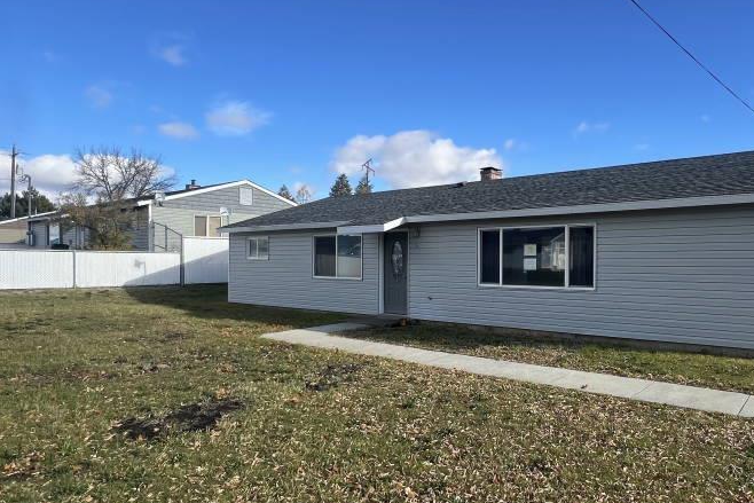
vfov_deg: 55.1
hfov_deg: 74.1
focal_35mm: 23
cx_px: 494
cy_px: 268
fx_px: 482
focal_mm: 1.57
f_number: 1.8
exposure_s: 1/951
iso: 32
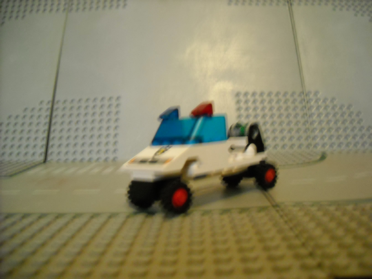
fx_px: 376
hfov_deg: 52.6
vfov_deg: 40.7
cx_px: 186
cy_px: 140
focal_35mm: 35
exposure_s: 1/8
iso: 644
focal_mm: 5.7
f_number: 2.8
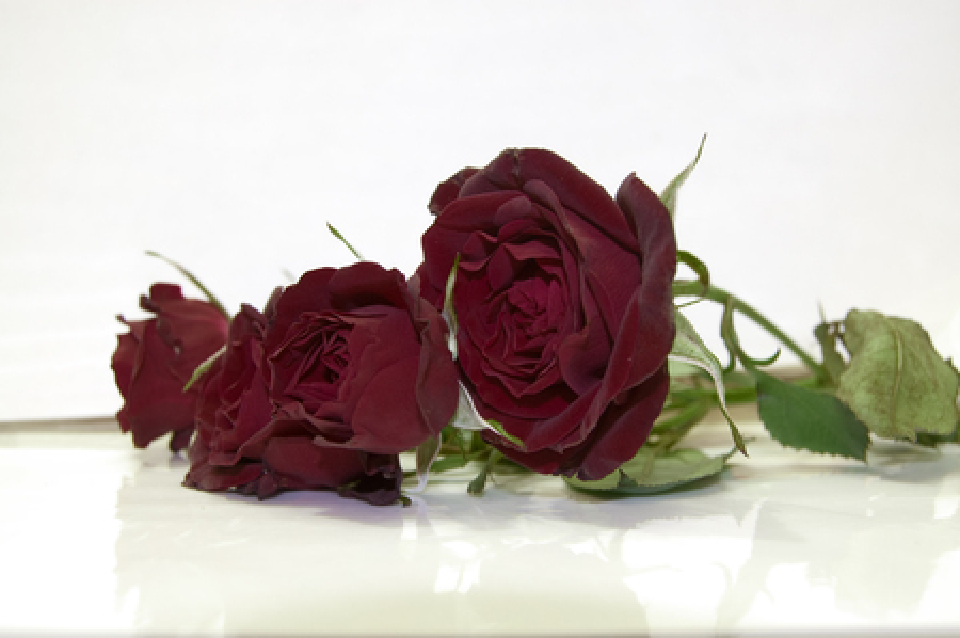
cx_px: 480
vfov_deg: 31.8
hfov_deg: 46.4
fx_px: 1119
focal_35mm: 42
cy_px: 319
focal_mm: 28
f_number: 8
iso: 400
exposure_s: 1.3
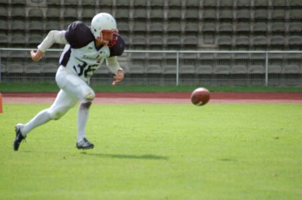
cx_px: 151
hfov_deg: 5.7
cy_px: 100
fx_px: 3014
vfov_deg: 3.8
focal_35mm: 360
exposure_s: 1/1000
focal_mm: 240
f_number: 5.3
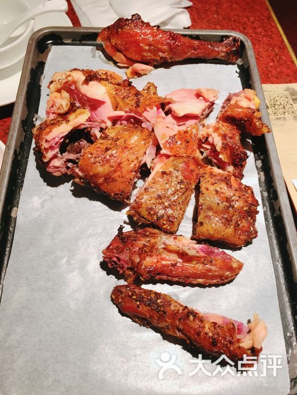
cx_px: 148
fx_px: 332
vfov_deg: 61.7
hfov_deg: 48.2
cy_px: 198
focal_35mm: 29
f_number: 2.2
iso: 40
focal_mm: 4.15
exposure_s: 1/17
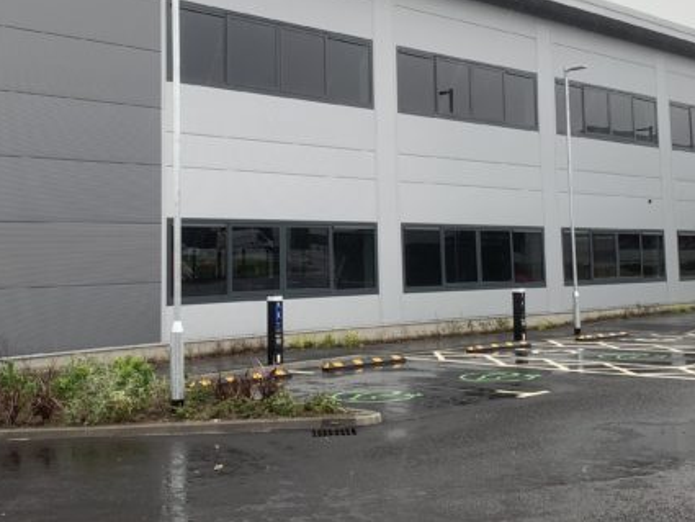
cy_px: 173
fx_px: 944
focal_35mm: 47
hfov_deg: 40.4
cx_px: 332
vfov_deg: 30.7
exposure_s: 1/130
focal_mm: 4.25
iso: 25
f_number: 1.8
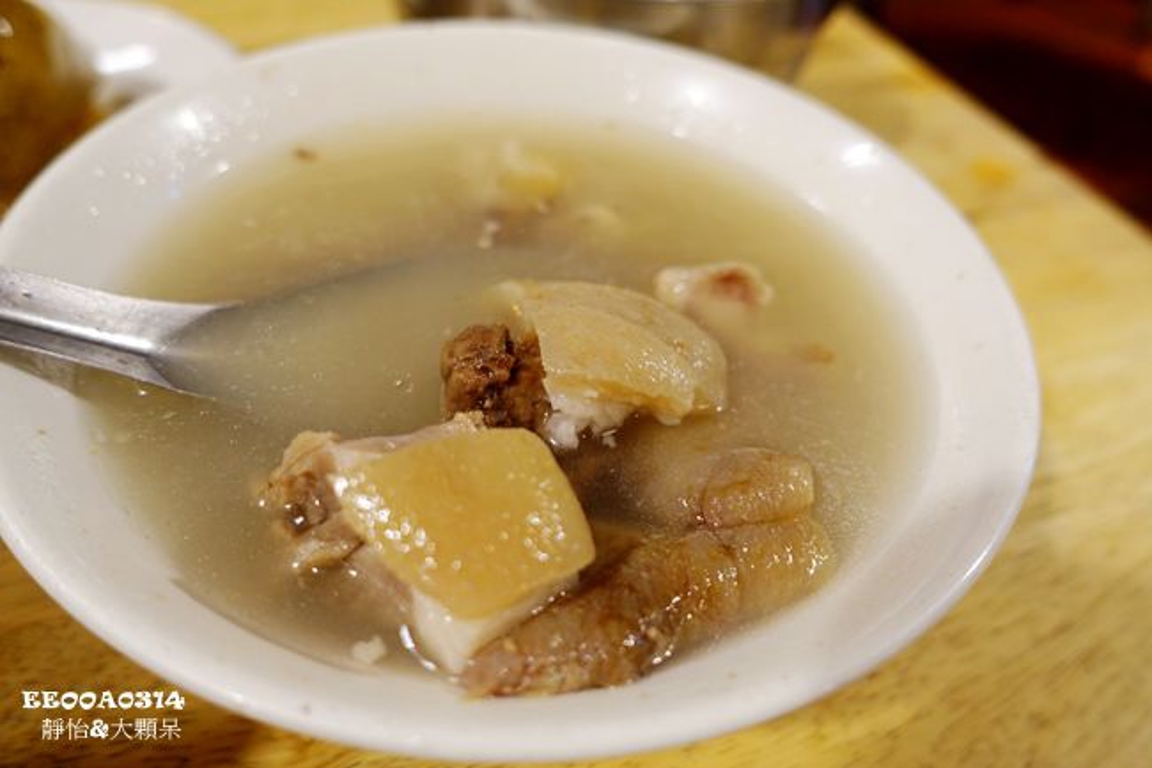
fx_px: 896
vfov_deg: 46.4
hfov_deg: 65.5
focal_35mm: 28
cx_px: 576
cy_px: 384
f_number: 2.2
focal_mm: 10.15
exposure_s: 1/30
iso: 320
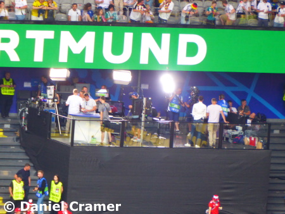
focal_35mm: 720
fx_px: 5931
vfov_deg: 2.1
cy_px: 107
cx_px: 142
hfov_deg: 2.8
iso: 400
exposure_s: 1/40
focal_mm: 129
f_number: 6.4
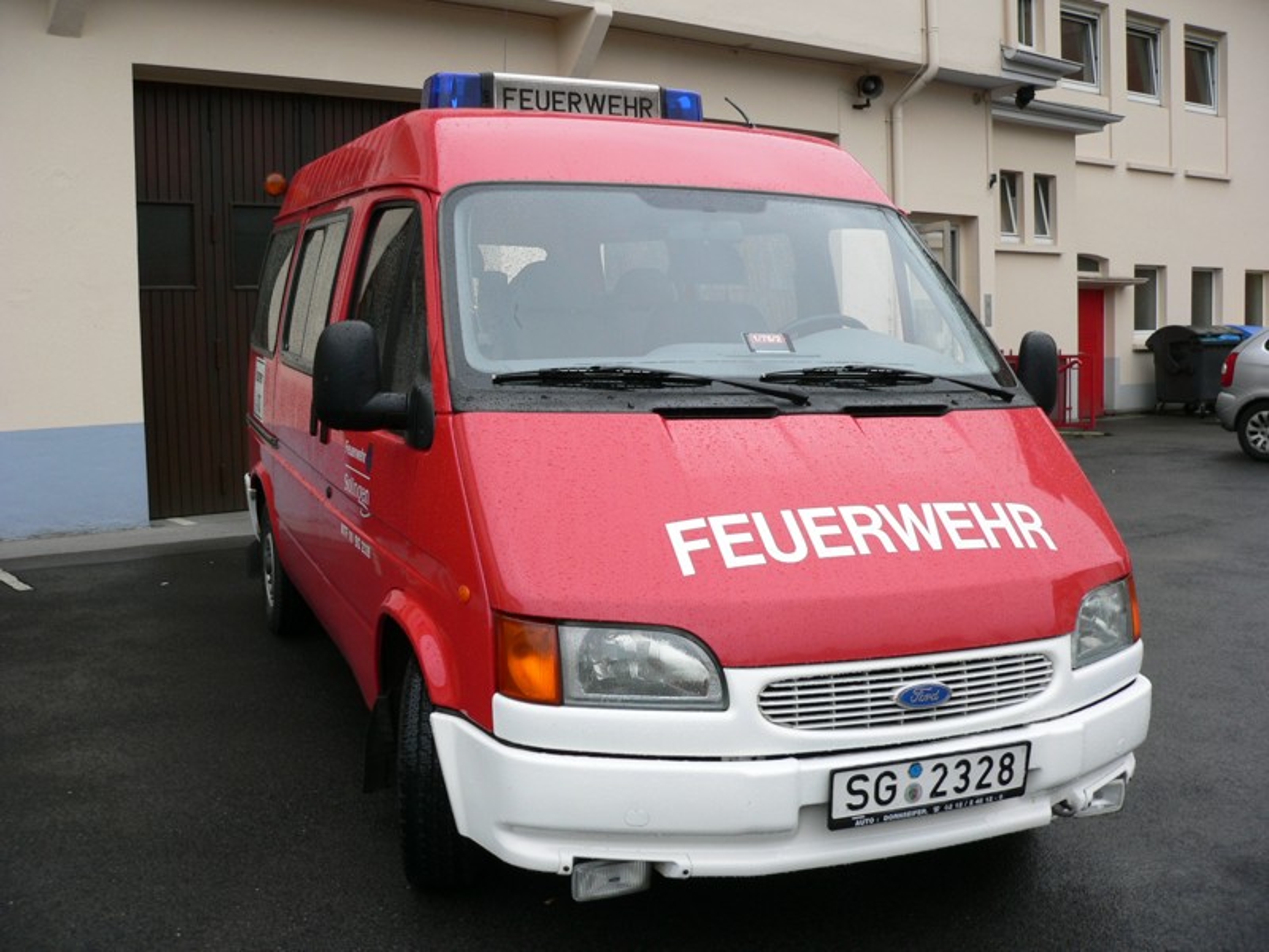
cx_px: 634
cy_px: 476
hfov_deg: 51.4
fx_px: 1320
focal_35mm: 36
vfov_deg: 39.7
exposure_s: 1/80
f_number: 2.8
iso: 80
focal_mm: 6
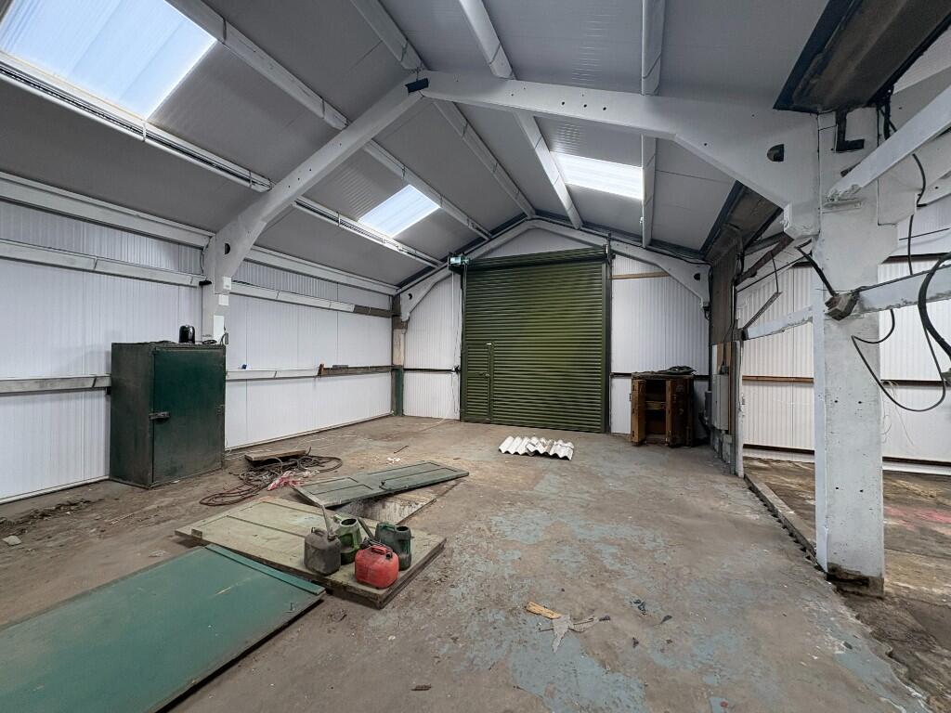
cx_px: 476
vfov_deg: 85.7
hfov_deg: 102.1
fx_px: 385
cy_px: 356
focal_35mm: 14
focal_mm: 2.22
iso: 125
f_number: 2.2
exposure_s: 1/130
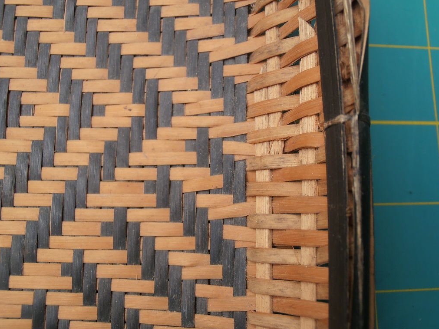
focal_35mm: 35
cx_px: 218
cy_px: 161
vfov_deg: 40.7
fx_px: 444
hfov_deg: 52.6
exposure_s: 1/80
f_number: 3.6
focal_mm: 5.93
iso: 80
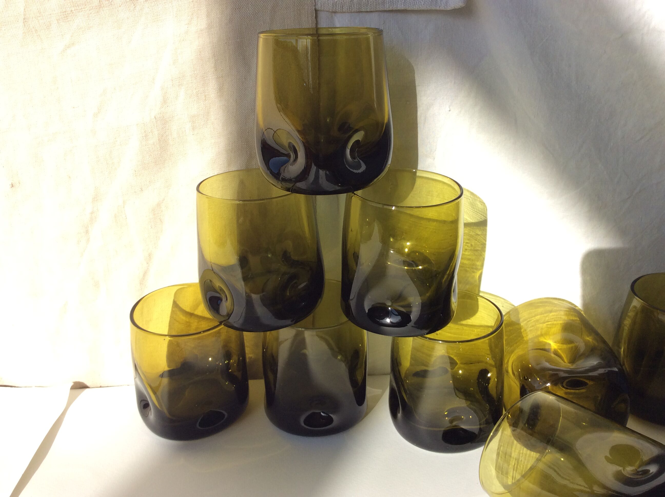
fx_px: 614
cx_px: 332
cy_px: 248
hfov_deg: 56.9
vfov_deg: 44.1
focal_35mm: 32
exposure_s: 1/681
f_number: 2.4
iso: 32
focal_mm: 3.3
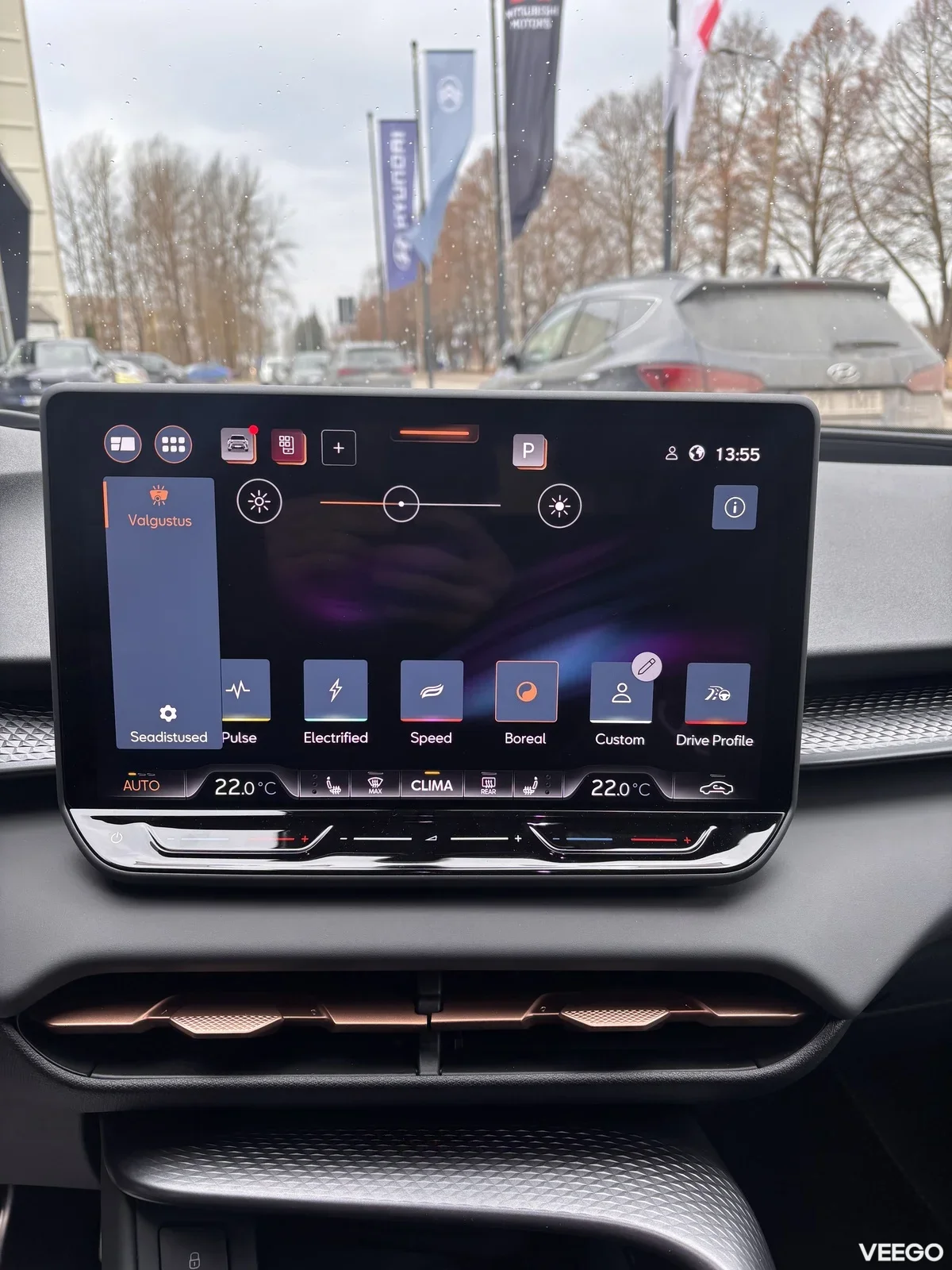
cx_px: 476
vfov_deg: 67.3
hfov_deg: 53.1
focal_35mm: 26
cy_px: 635
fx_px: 953
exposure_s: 1/121
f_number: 1.6
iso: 32
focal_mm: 5.96
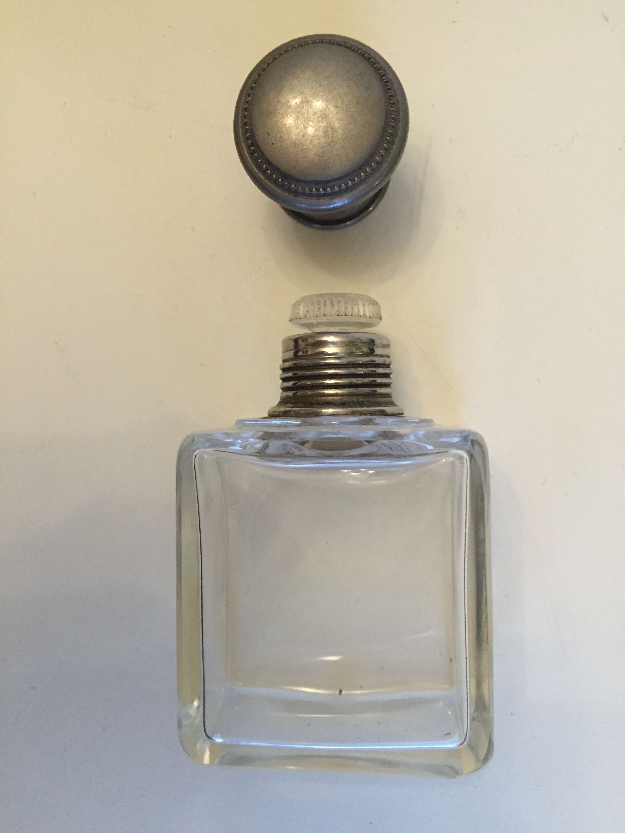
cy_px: 416
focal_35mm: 29
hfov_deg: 48.2
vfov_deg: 61.7
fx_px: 698
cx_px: 312
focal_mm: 4.15
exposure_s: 1/33
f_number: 2.2
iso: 250
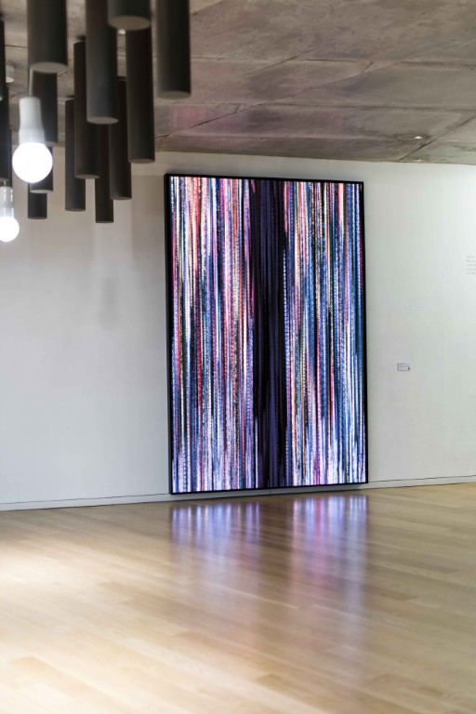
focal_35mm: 50
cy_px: 357
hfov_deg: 27.0
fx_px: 992
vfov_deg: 39.6
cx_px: 238
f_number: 2
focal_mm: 50
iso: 200
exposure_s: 1/25
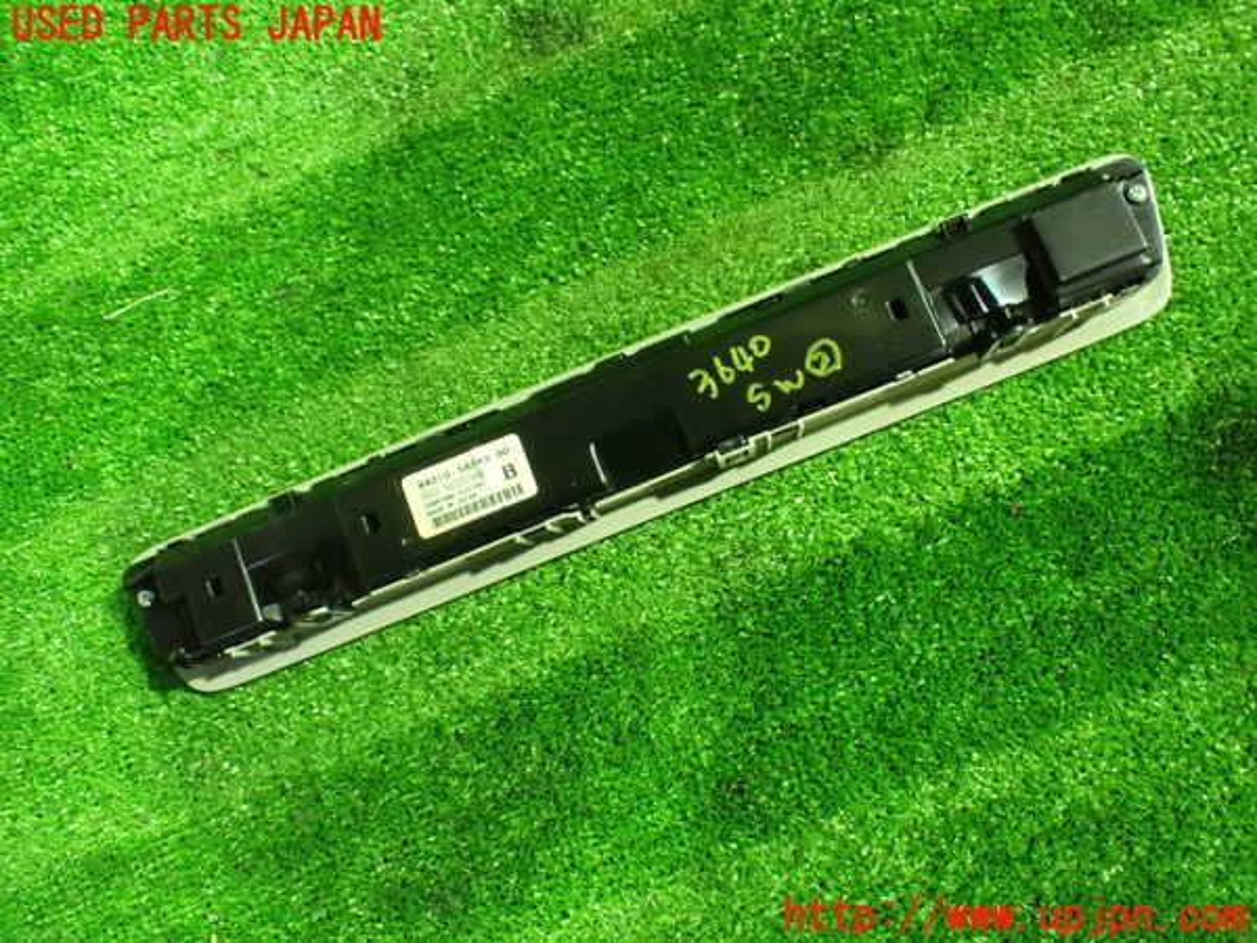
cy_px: 472
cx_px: 628
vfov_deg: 46.8
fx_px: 1089
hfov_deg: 60.0
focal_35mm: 30
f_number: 2.3
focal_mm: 5.4
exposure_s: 1/30
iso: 1250
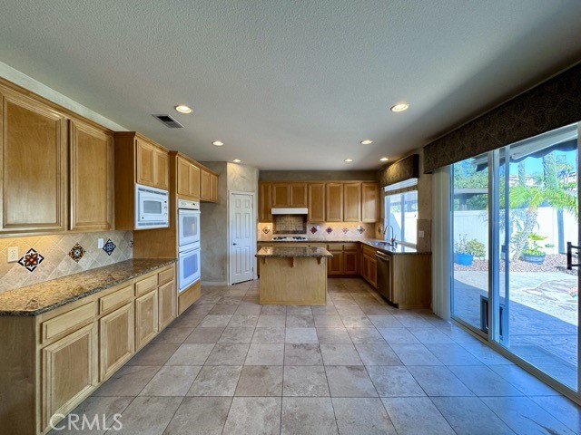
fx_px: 235
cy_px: 218
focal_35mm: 14
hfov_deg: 102.1
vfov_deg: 85.7
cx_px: 290
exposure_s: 1/120
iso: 160
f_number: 2.2
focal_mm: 2.22
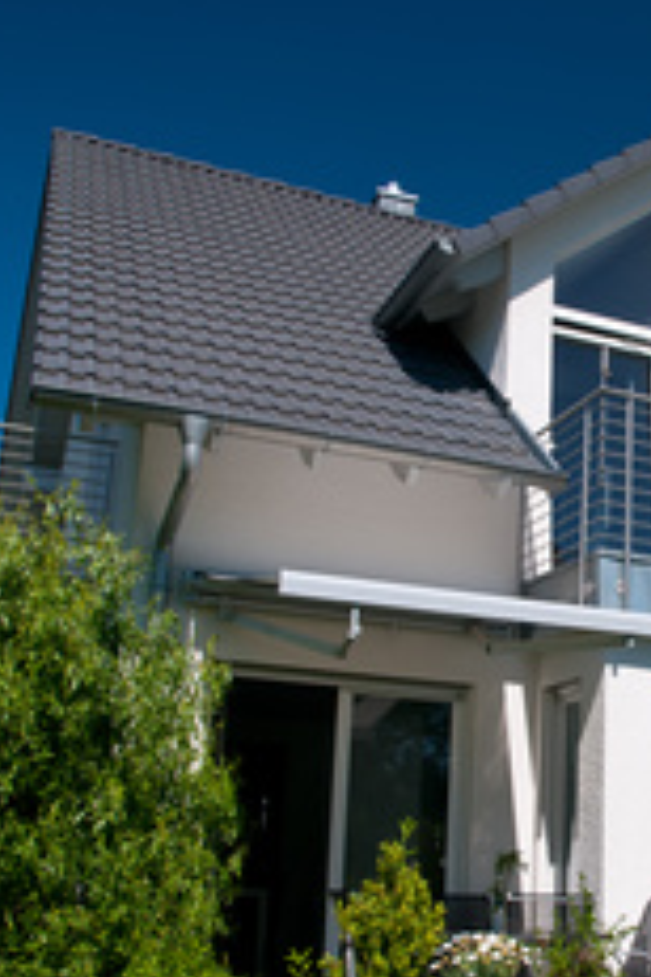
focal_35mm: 47
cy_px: 554
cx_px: 666
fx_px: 1273
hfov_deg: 27.0
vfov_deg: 41.9
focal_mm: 17
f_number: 8
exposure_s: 1/250
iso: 200
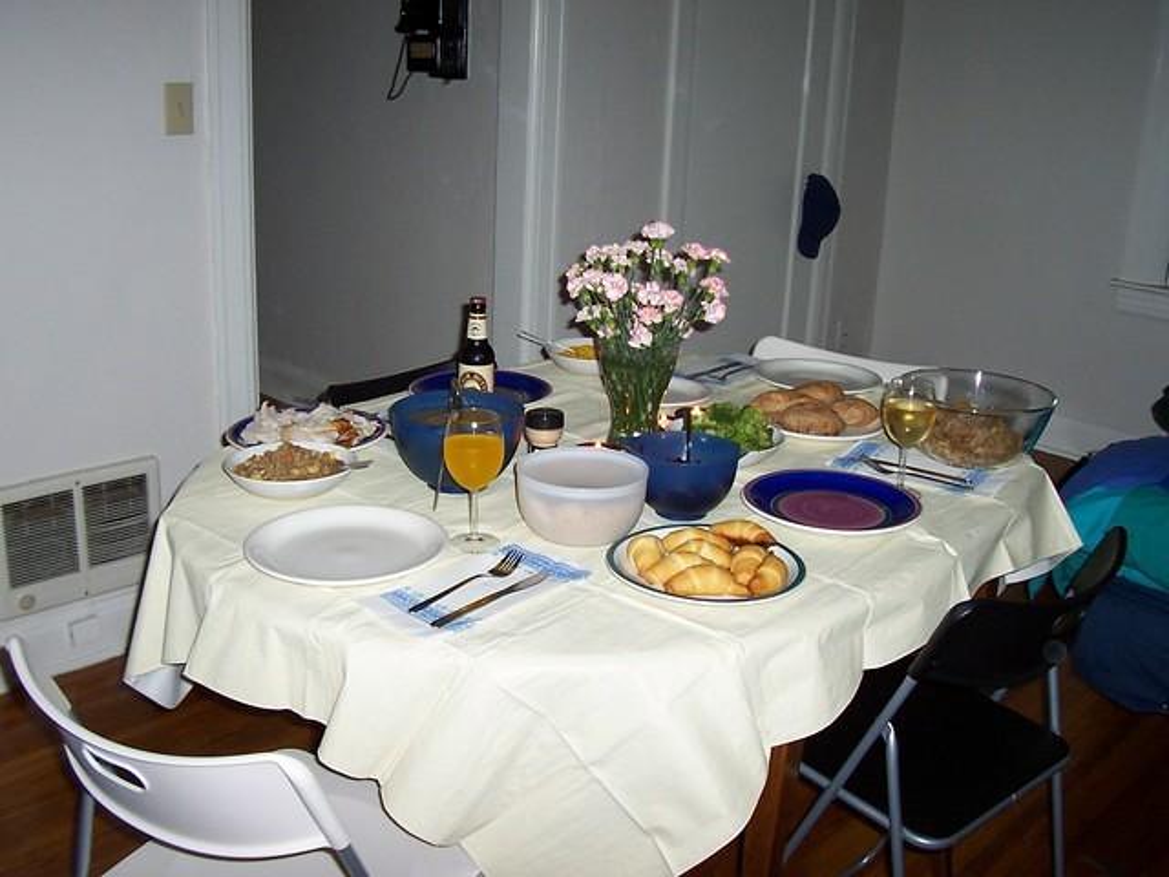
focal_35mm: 37
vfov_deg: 38.7
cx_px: 584
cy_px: 438
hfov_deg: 50.1
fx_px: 1250
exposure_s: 1/60
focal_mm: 5.6
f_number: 2.8
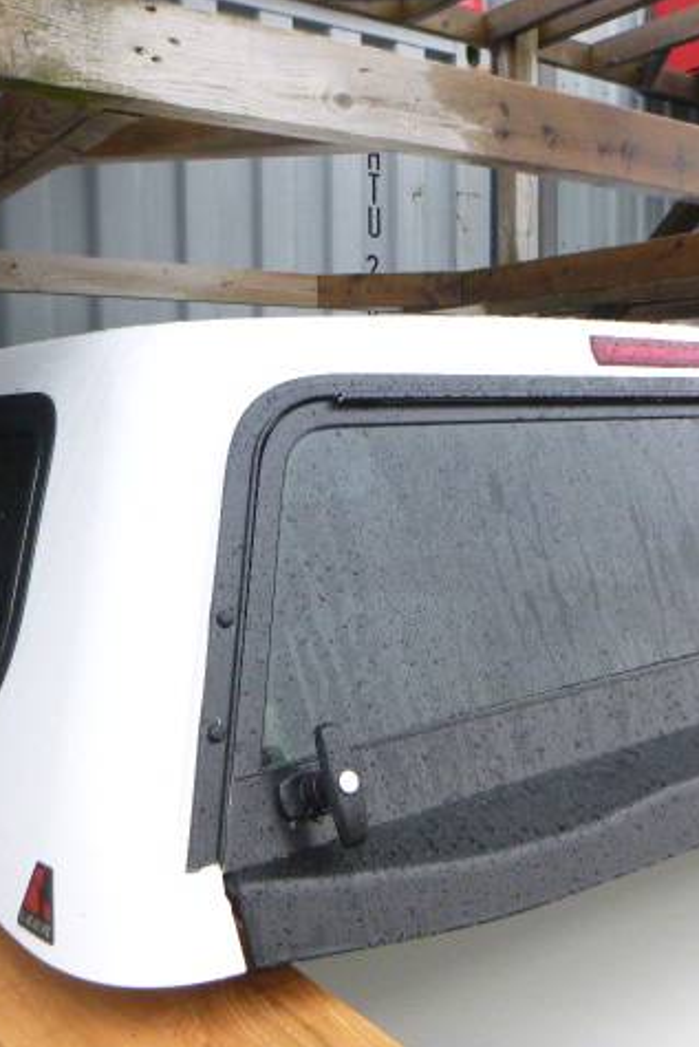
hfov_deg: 37.8
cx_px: 404
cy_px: 522
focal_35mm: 35
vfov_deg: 54.4
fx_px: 1019
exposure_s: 1/60
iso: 320
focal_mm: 4.5
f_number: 3.9
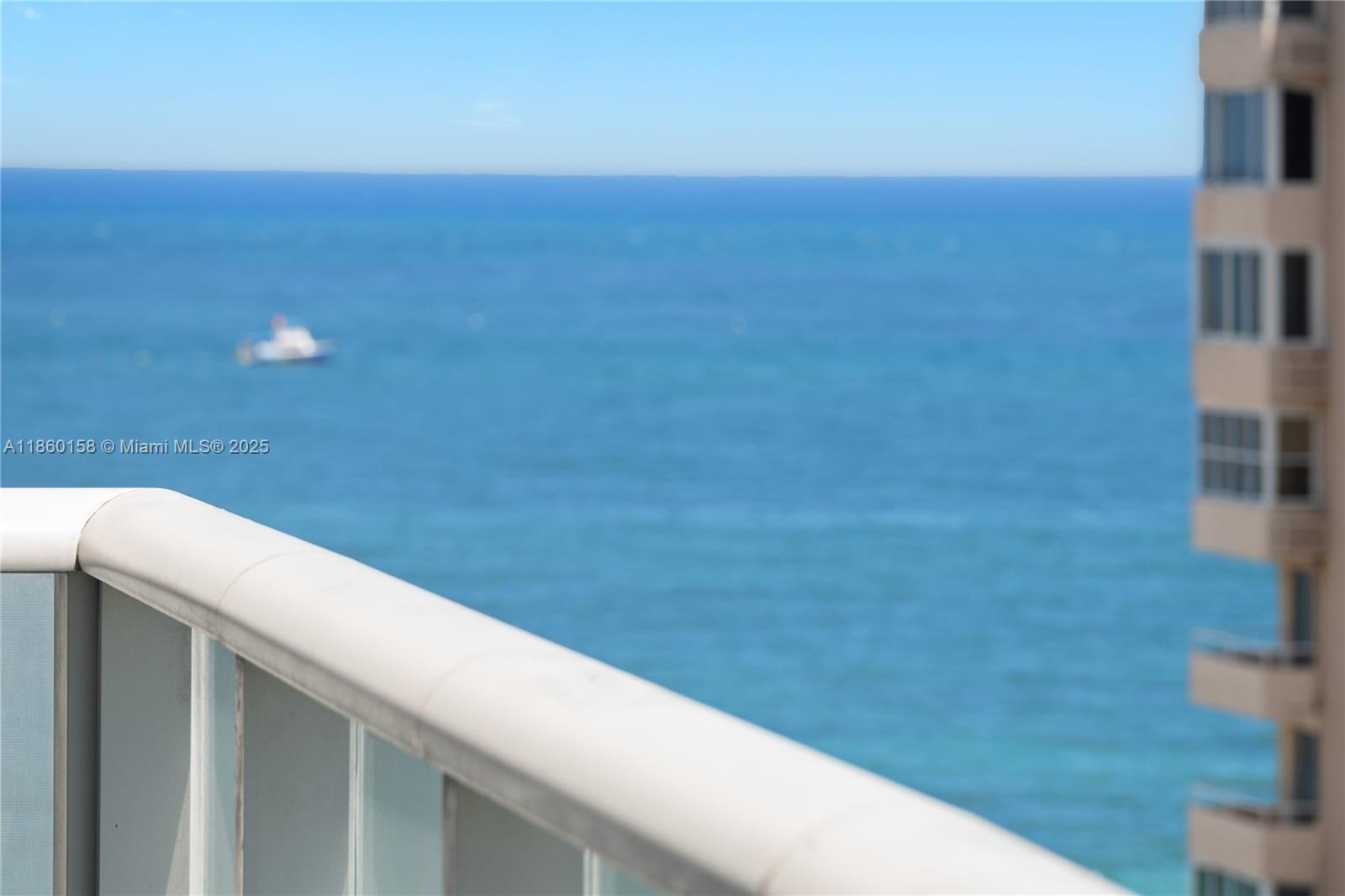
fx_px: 7844
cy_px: 448
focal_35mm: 210
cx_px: 672
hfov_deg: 9.8
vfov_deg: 6.5
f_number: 8
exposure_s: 1/400
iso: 200
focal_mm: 140
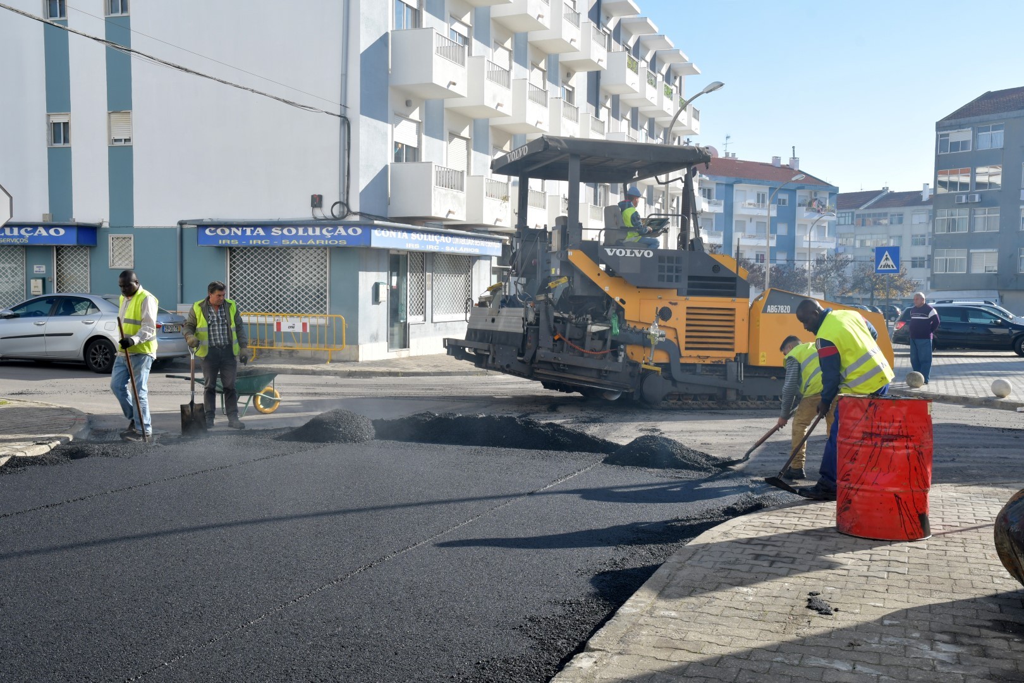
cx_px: 512
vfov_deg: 35.5
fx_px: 1067
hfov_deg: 51.3
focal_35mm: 38
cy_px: 342
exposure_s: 1/200
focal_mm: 25
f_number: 10
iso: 200
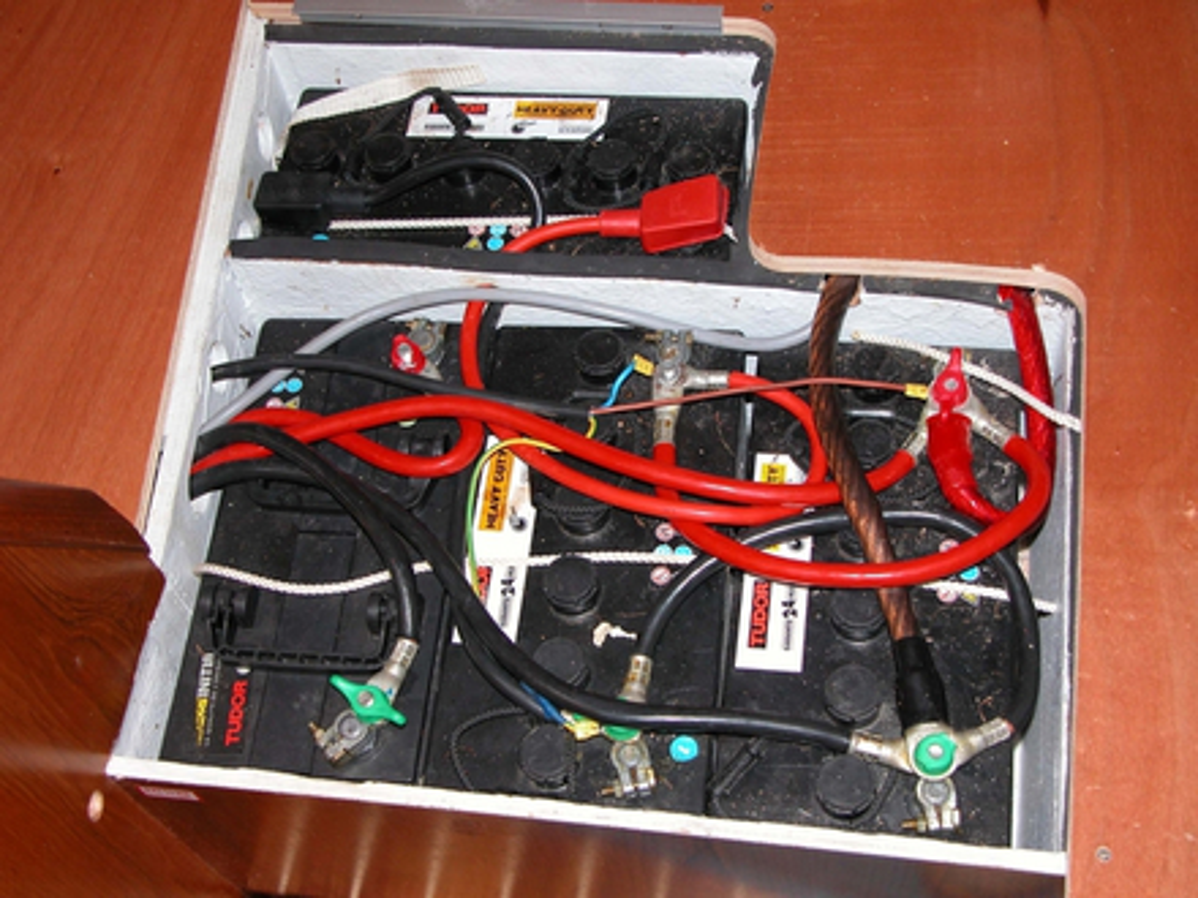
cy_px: 449
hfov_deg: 38.9
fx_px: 1696
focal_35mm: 49
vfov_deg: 29.7
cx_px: 599
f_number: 3
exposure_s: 1/60
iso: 100
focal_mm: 12.7
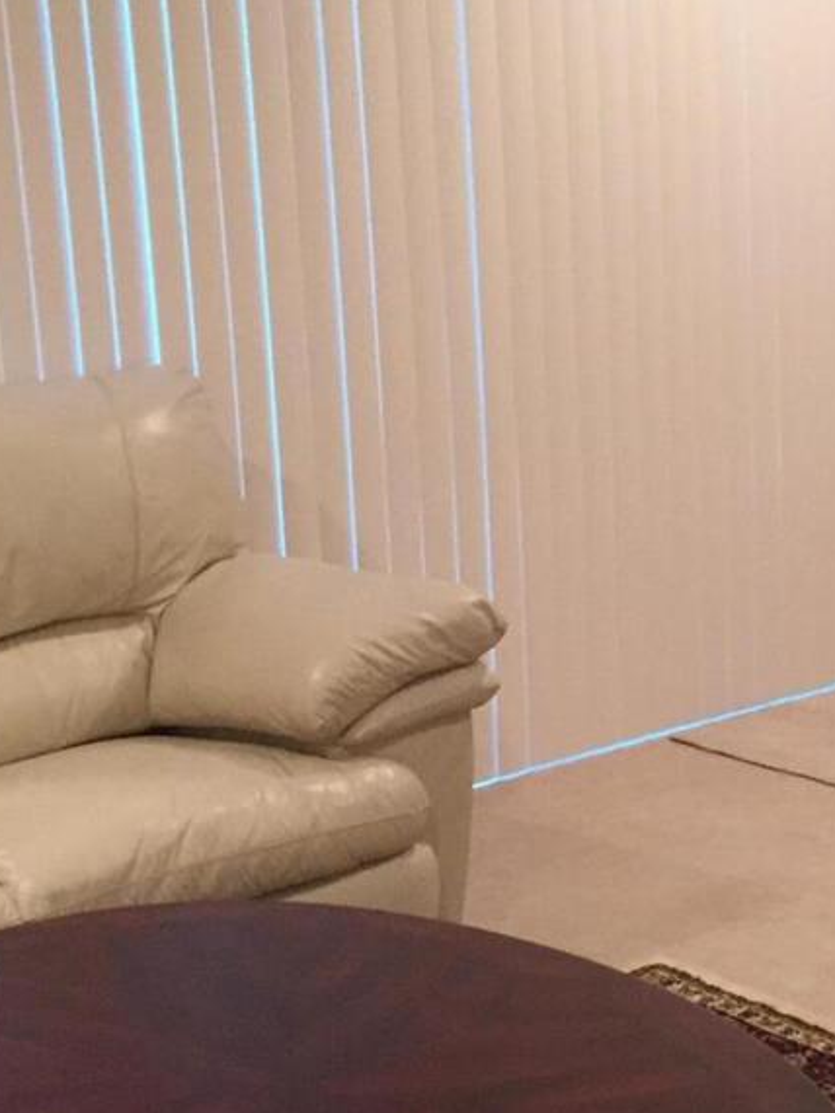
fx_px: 2510
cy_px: 667
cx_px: 909
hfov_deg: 18.2
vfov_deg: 25.0
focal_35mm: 78
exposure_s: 1/30
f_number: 2.2
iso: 200
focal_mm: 4.15
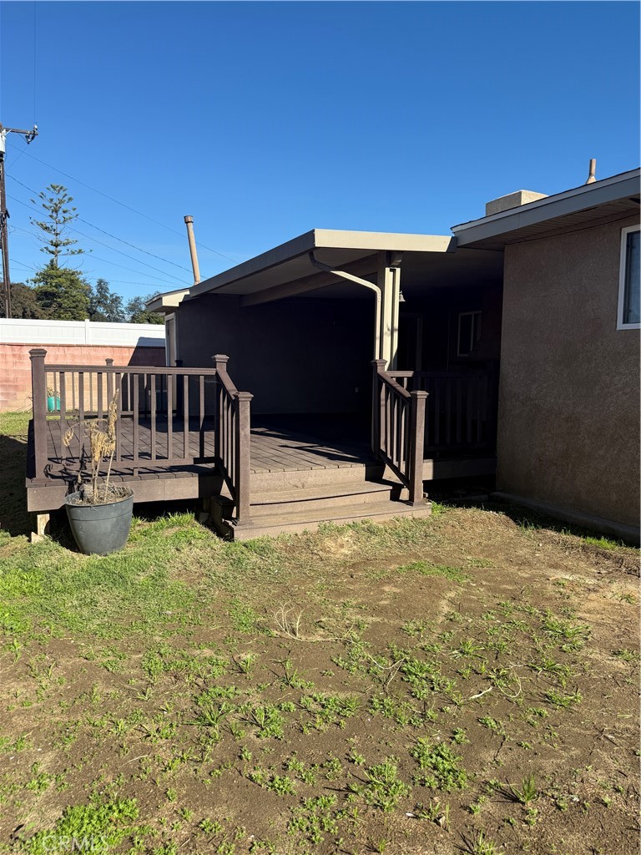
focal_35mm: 24
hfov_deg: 56.8
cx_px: 320
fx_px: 593
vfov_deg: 71.6
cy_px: 428
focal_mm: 6.76
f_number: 1.78
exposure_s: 1/3279
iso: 80
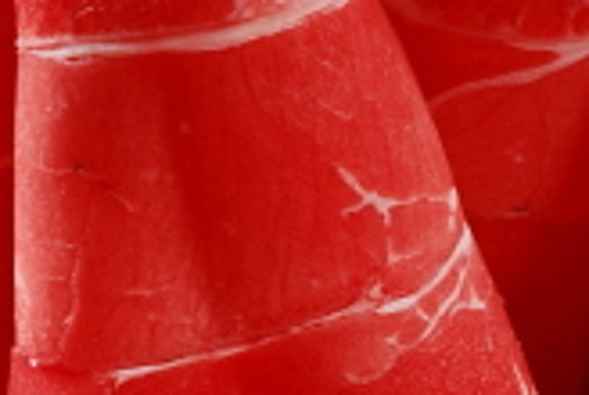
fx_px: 10719
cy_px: 206
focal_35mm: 654
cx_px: 334
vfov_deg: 2.1
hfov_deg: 3.1
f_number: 13
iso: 100
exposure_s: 1/125
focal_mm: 70
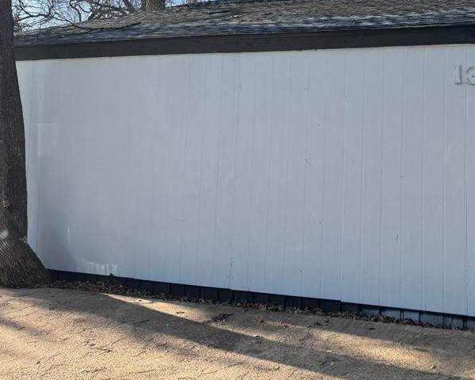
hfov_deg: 43.2
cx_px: 393
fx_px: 562
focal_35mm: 40
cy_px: 109
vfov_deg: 36.7
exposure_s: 1/2041
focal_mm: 6.76
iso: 80
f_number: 1.78
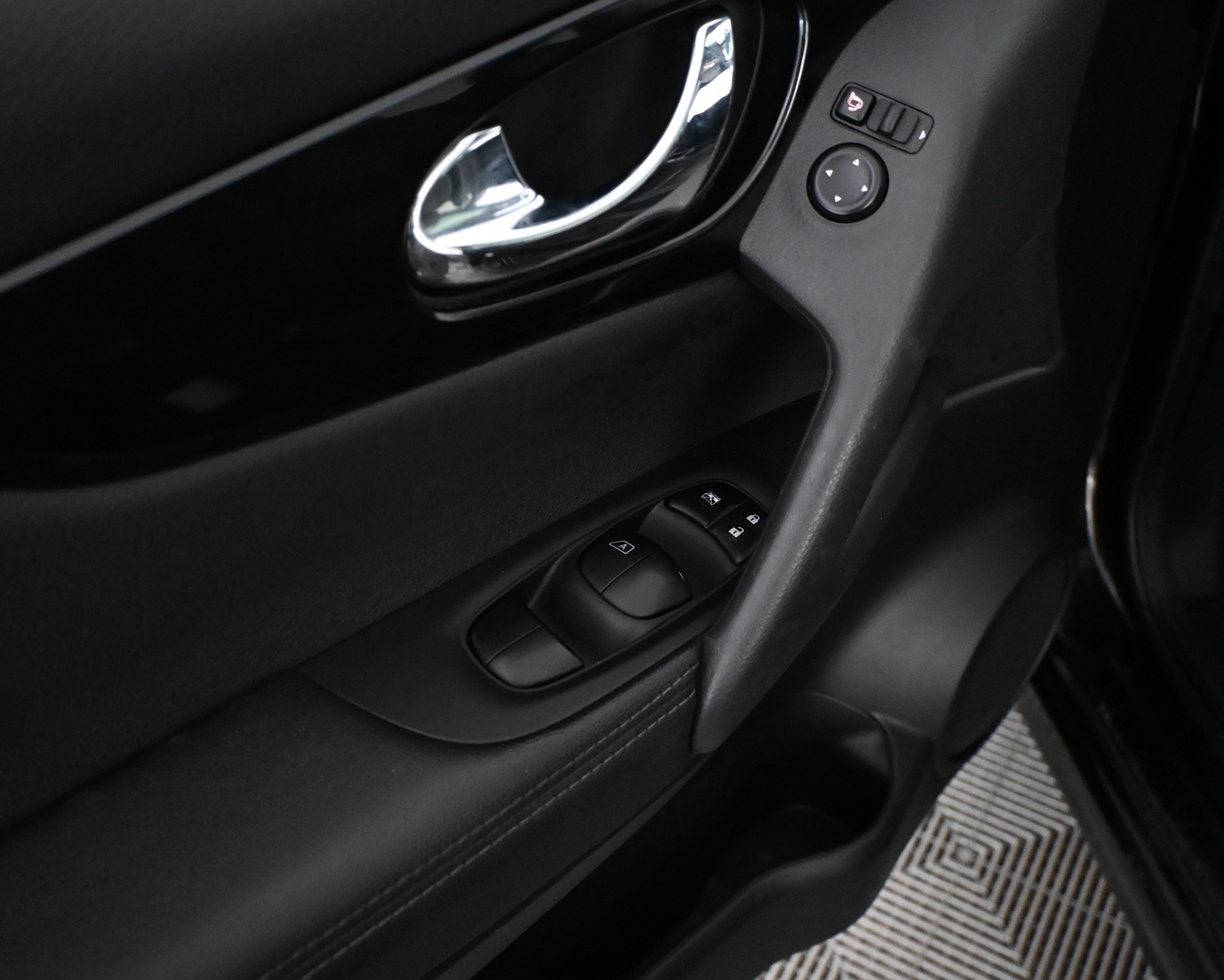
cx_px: 623
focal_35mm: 35
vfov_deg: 42.4
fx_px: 1263
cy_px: 490
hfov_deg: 51.7
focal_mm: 20.5
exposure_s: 1/60
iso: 6400
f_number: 3.8
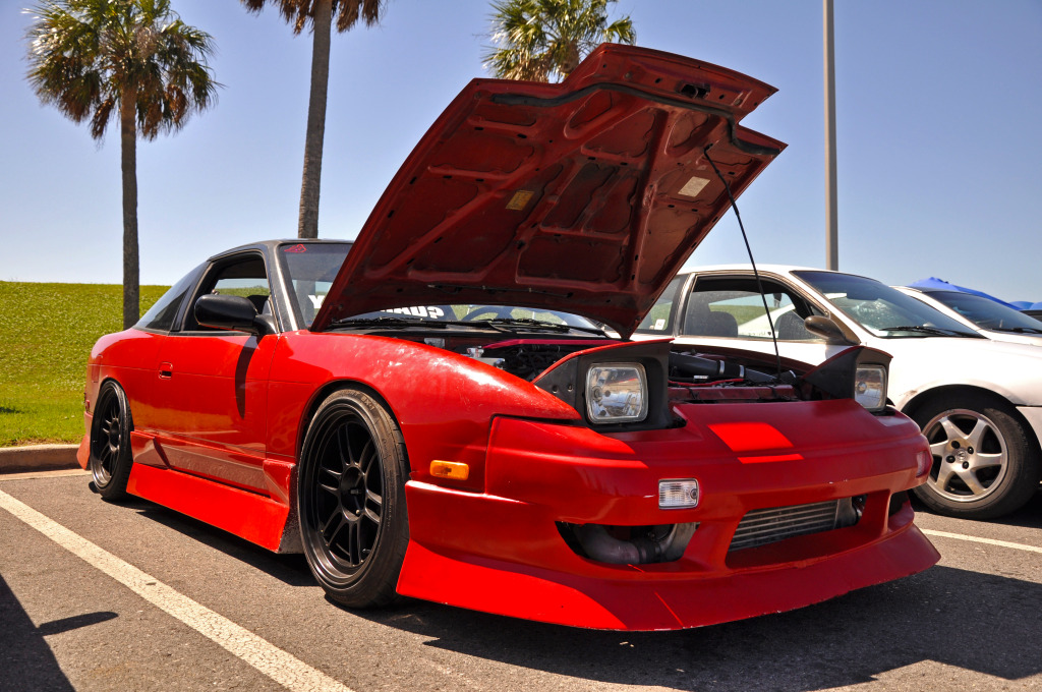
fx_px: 954
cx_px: 521
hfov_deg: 57.3
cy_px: 346
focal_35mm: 33
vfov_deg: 39.9
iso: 200
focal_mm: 22
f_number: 5.6
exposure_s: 1/1000
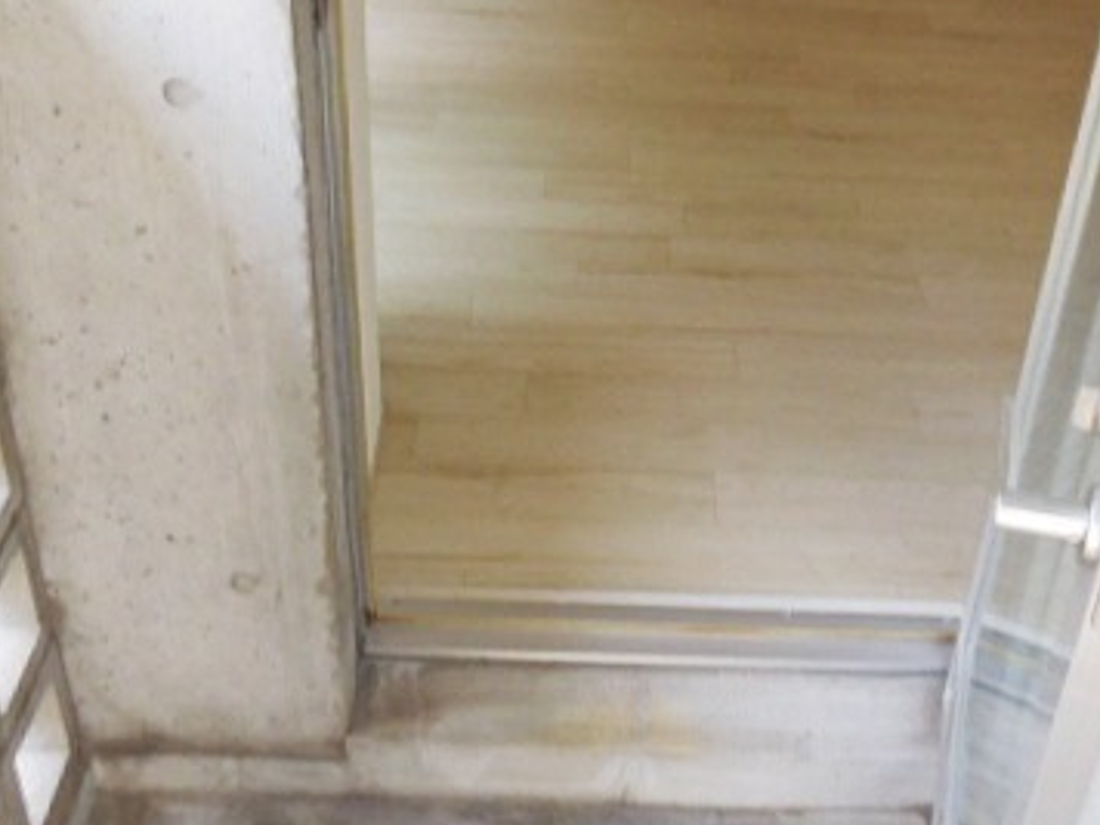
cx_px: 627
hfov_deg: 42.0
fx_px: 1430
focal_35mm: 45
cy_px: 346
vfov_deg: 32.1
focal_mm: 4.5
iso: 125
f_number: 3.3
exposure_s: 1/40
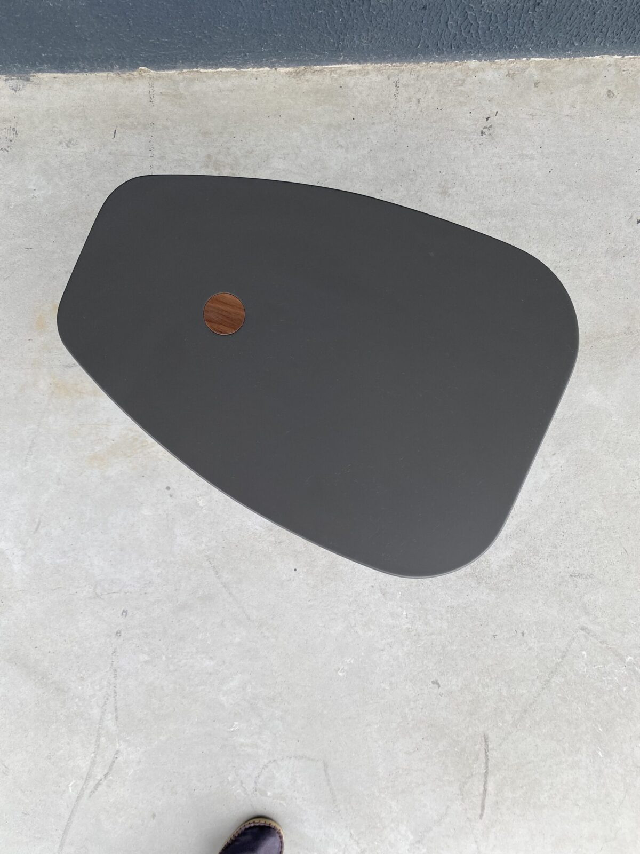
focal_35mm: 26
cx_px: 320
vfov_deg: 67.3
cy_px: 427
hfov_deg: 53.1
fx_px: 641
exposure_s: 1/241
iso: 32
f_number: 1.8
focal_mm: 4.25
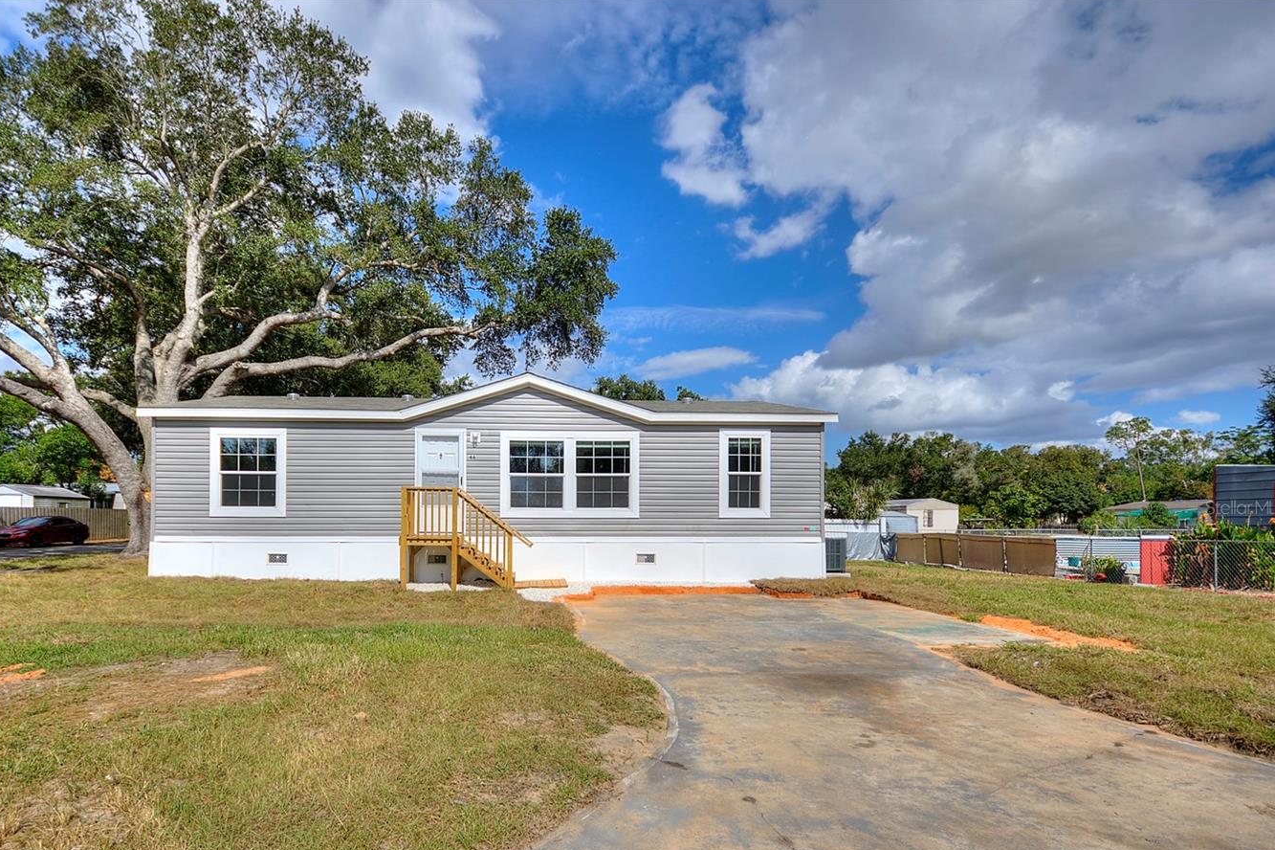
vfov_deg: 66.7
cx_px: 525
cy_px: 507
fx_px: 637
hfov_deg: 89.1
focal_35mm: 18
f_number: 4.5
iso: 100
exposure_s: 1/2000
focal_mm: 10
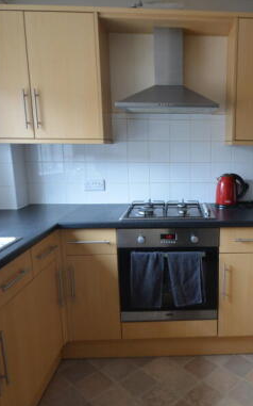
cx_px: 202
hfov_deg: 41.5
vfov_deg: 64.9
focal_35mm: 29
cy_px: 205
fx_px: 319
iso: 800
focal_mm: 11
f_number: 3.5
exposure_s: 1/30
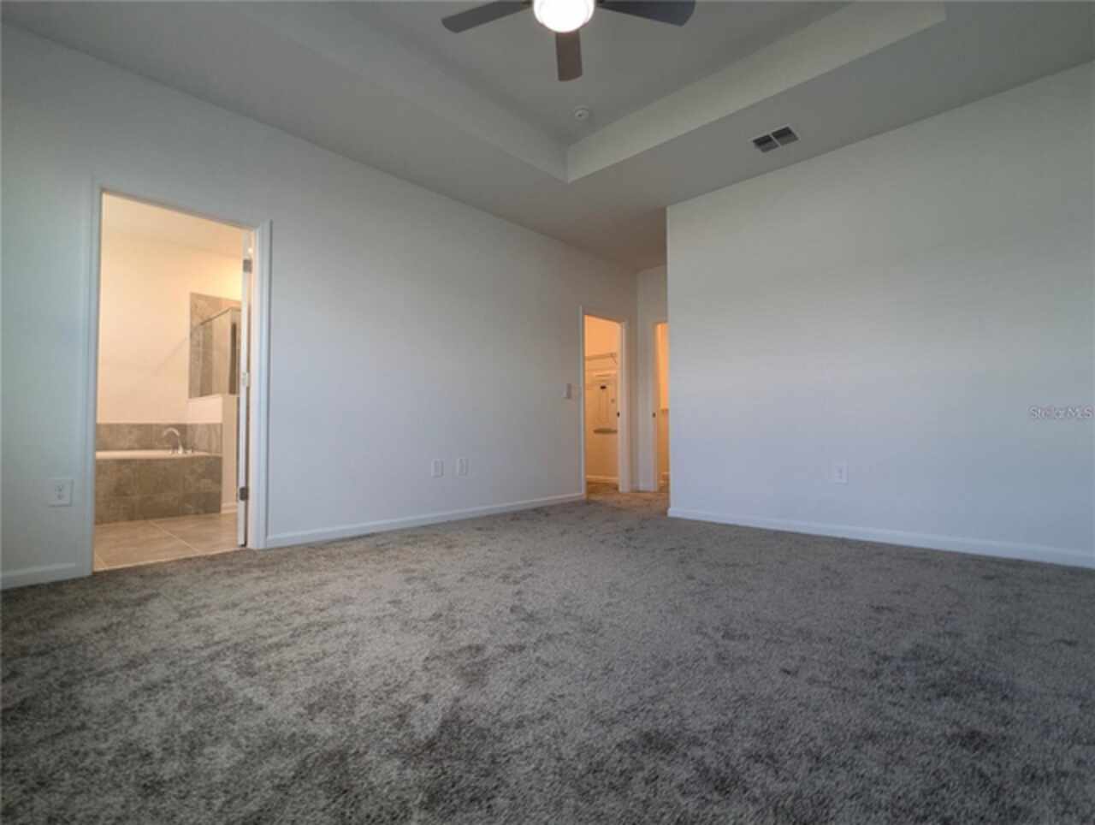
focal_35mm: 16
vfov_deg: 78.3
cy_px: 412
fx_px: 507
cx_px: 548
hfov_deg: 94.4
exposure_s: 1/23.8
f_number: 2.2
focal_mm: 2.35
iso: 55
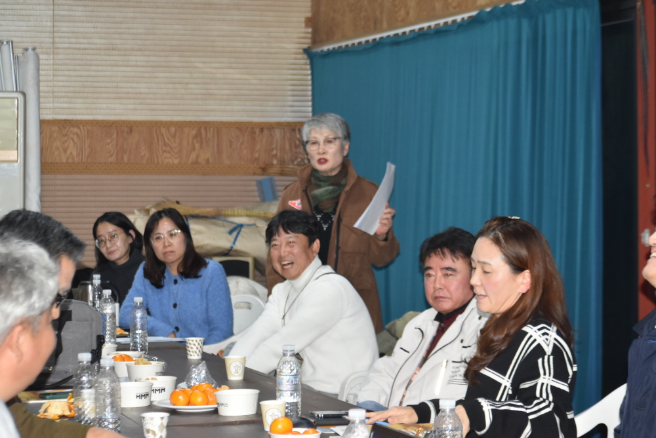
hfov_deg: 19.4
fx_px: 1914
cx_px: 328
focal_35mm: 105
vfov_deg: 13.1
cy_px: 219
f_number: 4.5
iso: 800
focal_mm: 70
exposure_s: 1/60
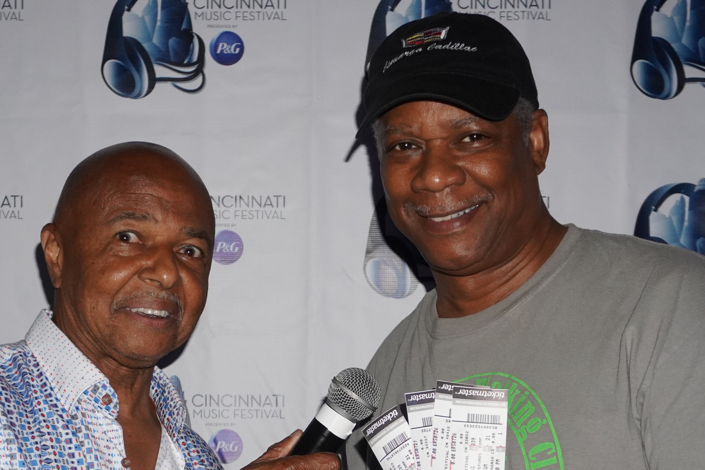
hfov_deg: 31.9
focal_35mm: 63
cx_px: 288
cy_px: 380
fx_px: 1232
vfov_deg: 21.3
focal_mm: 23
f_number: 4
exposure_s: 1/60
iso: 1250
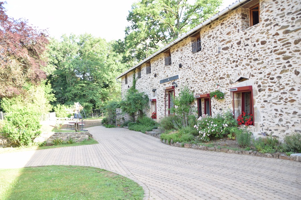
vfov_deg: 43.6
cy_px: 100
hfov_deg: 61.9
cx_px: 150
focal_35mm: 30
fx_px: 251
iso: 400
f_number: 3.5
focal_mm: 20
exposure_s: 1/320
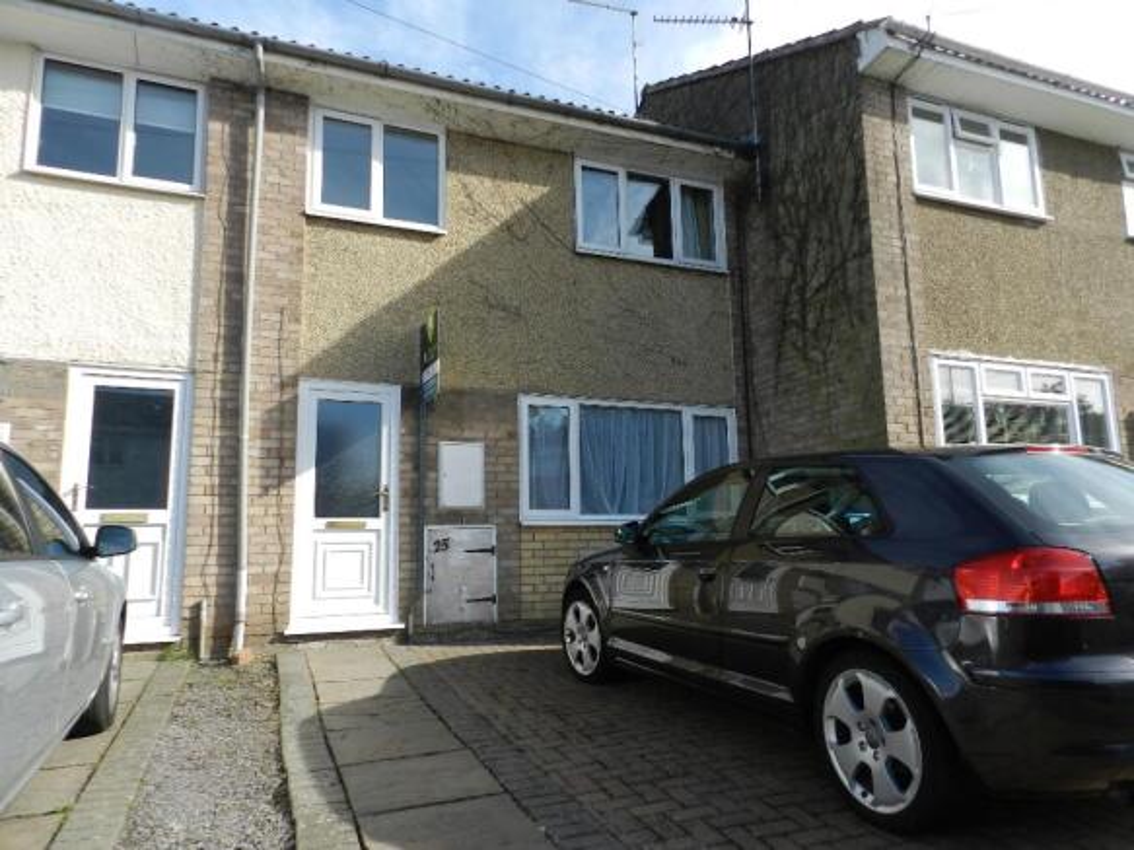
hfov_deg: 73.9
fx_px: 753
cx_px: 567
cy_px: 425
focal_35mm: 23
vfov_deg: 58.9
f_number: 3.4
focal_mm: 4
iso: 160
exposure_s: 1/1000
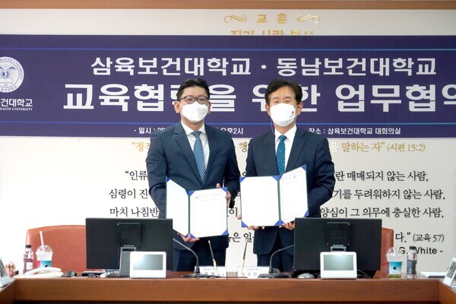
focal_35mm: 128
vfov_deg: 10.7
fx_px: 1621
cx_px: 228
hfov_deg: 16.0
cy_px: 152
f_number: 6.3
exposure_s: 1/160
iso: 3200
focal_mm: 128
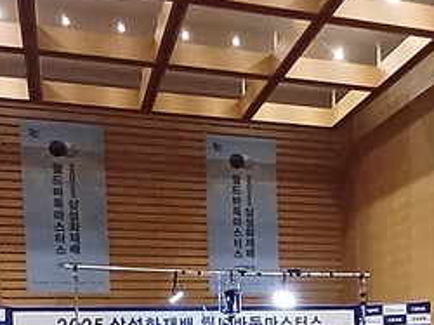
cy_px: 389
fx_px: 614
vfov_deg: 26.4
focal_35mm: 49
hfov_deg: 38.9
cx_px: 248
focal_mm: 1.4
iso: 800
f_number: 2.2
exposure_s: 1/15
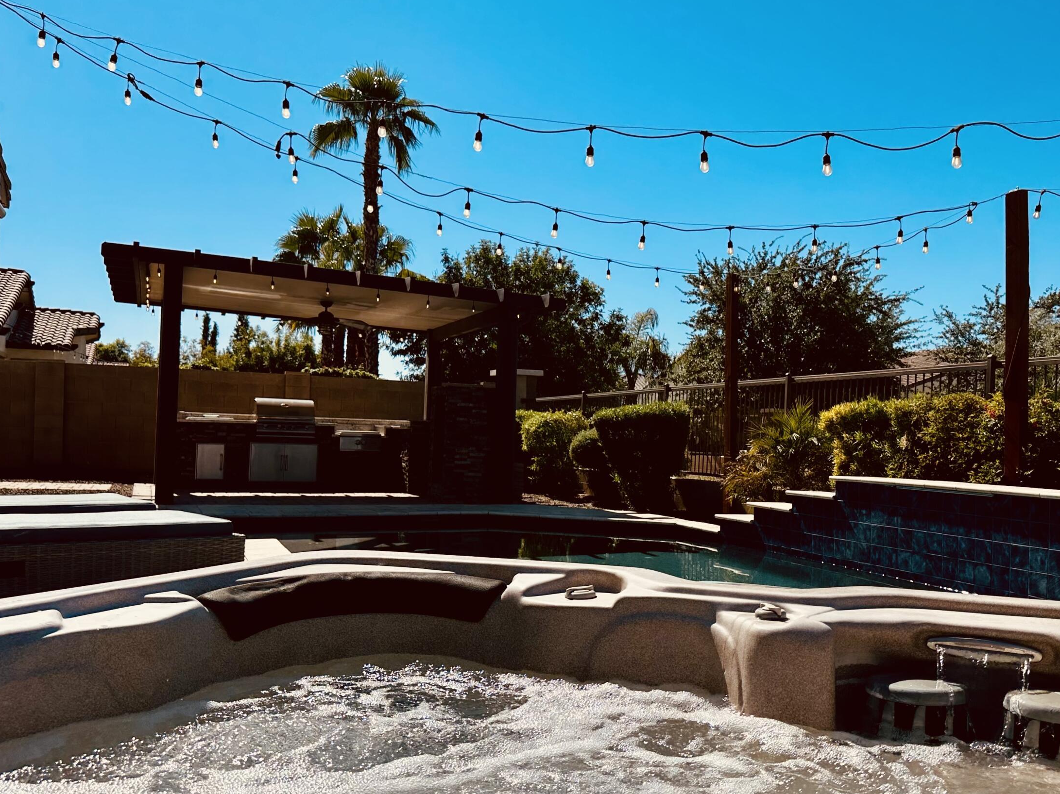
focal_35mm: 33
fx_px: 1010
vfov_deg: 42.9
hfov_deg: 54.9
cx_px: 641
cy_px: 441
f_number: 1.78
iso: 80
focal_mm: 6.86
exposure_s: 1/7576
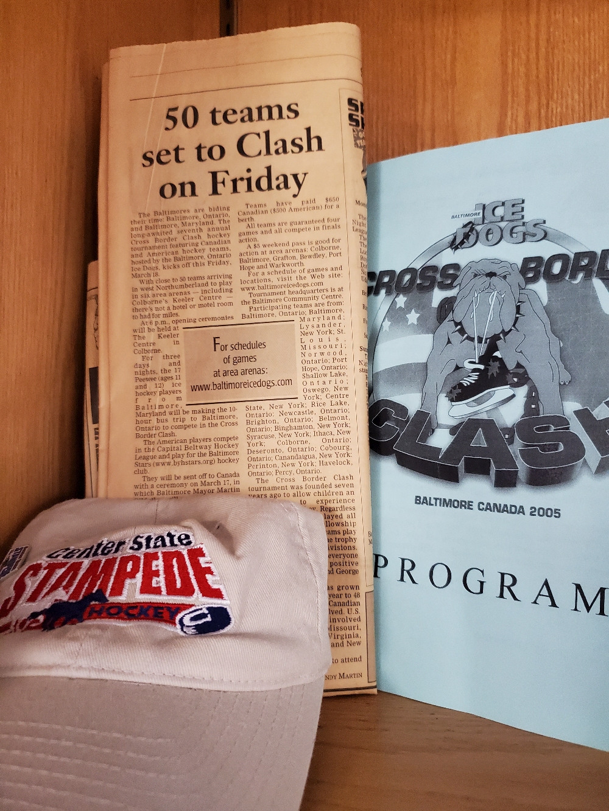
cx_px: 304
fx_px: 610
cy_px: 406
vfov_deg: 67.3
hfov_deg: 53.1
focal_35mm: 26
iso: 640
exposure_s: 1/40
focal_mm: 4.3
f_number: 1.5
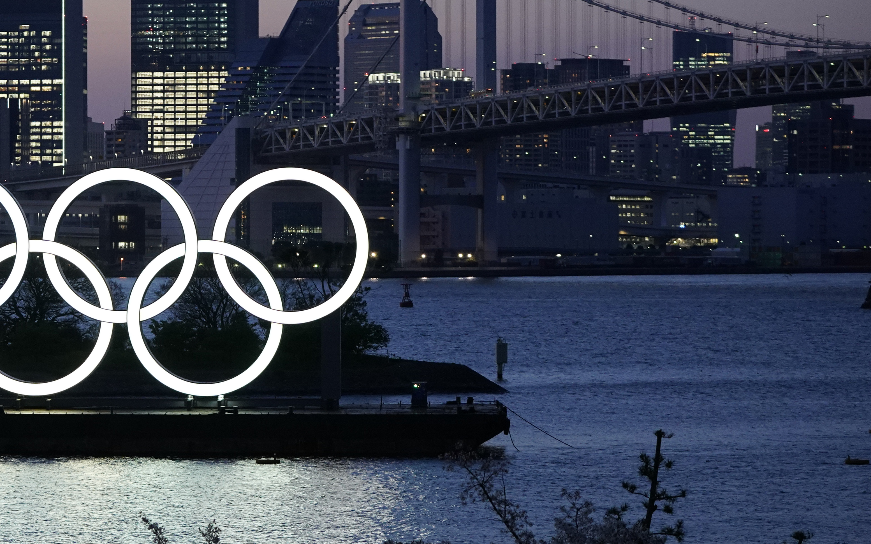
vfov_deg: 7.2
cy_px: 300
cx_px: 141
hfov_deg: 11.4
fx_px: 4344
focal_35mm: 183
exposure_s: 1/160
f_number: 2.8
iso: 2500
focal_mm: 93
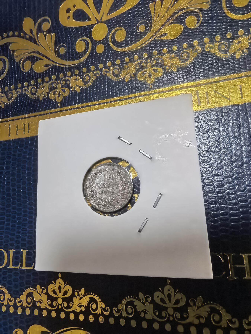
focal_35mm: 24
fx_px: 232
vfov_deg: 71.6
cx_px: 126
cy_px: 167
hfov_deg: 56.8
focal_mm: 1.68
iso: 640
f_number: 2.2
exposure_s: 1/100
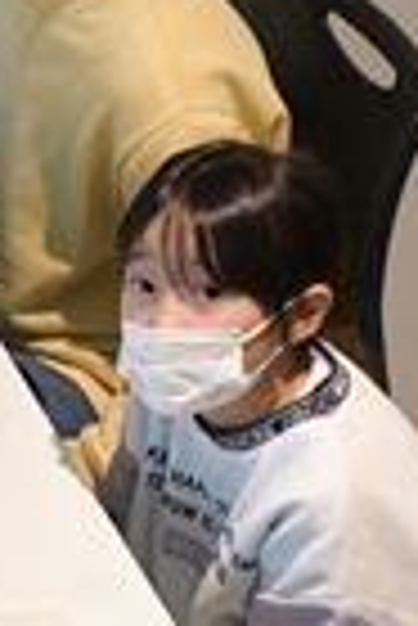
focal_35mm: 432
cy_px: 187
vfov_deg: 4.8
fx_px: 7505
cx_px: -490
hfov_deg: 3.2
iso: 3200
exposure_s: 1/125
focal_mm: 80
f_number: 5.6
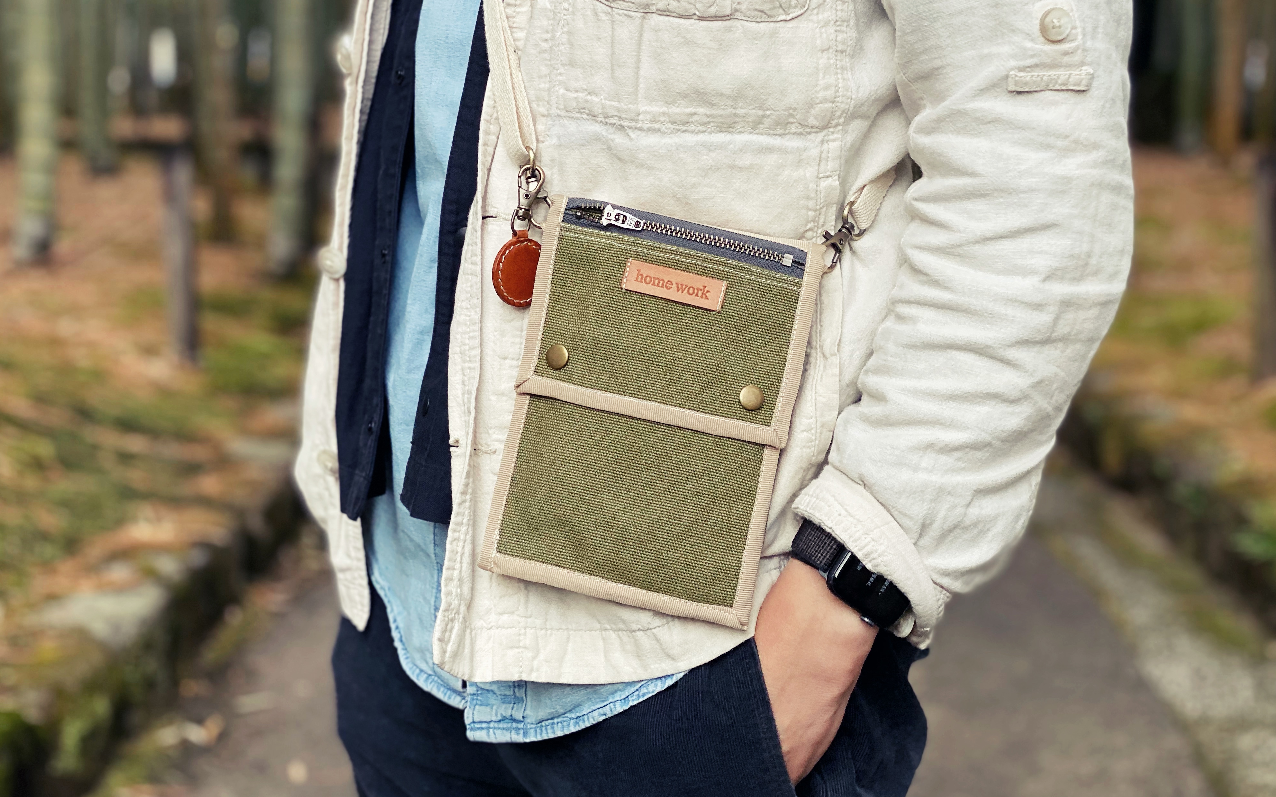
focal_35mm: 56
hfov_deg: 36.3
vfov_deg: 23.1
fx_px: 1947
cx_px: 630
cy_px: 346
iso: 40
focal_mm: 6
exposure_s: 1/122
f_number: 2
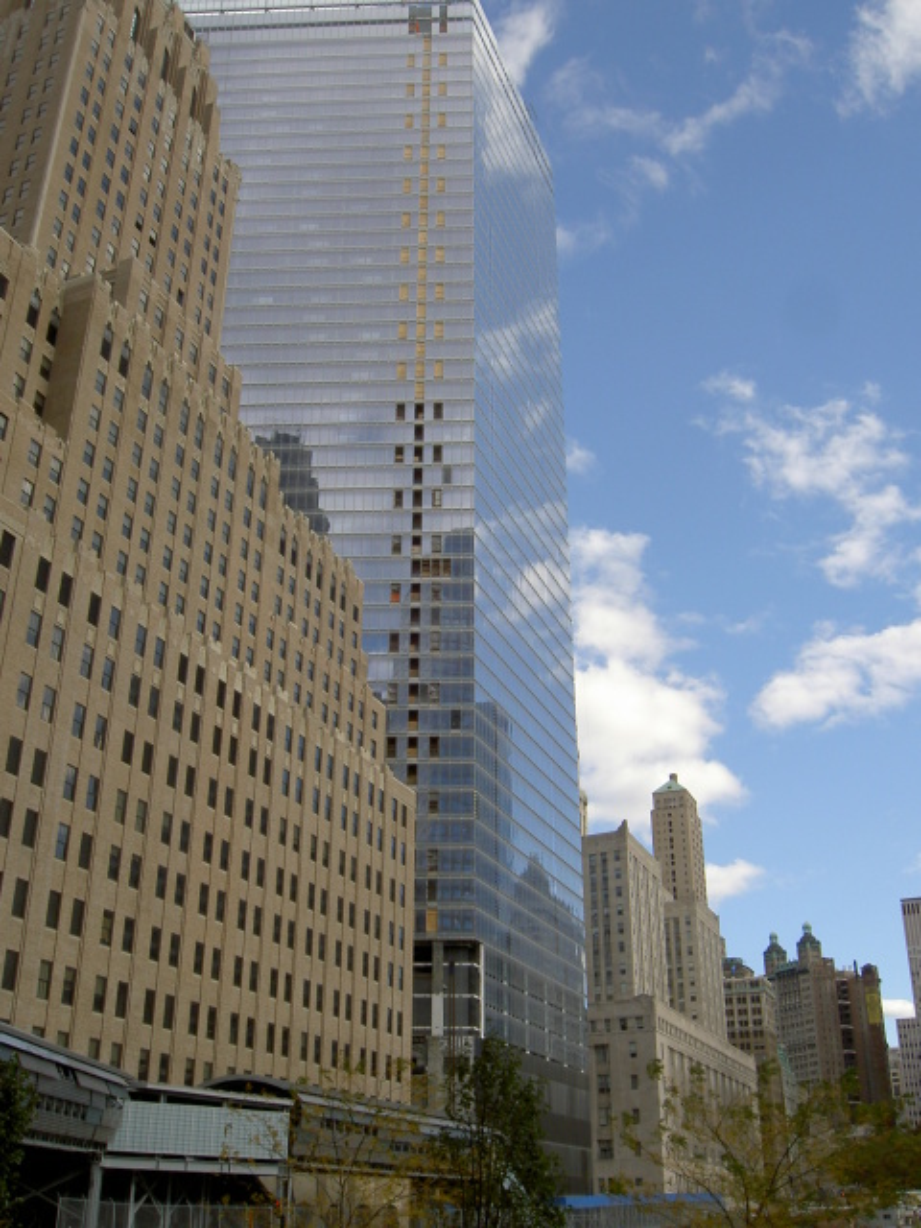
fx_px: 1206
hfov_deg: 41.8
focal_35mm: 34
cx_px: 460
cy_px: 614
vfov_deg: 54.0
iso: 50
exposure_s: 1/250
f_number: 4.7
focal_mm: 5.6
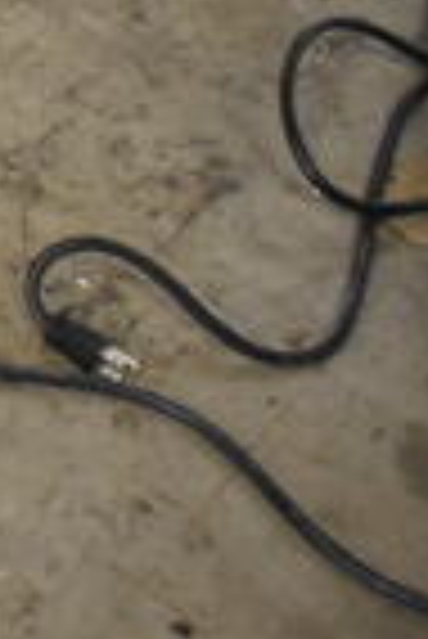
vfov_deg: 16.9
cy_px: -130
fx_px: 2063
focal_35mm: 116
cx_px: -743
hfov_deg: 9.8
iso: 4000
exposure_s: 1/125
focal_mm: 18
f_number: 3.5
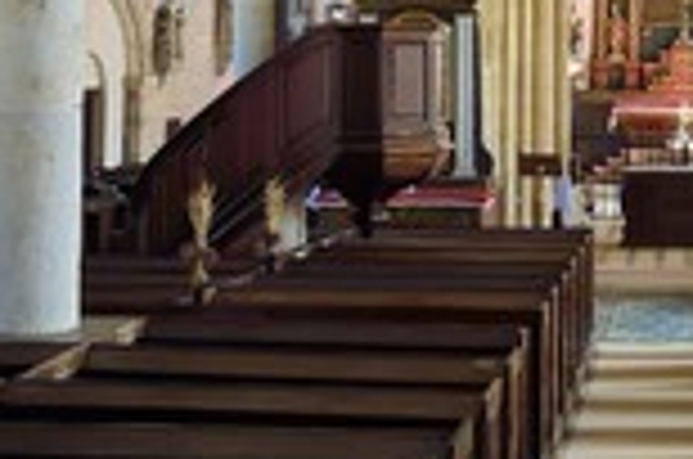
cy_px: 0
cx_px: 646
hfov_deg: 21.4
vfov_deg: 14.4
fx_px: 1787
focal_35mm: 93
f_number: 7.1
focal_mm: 34
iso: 1600
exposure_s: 1/40
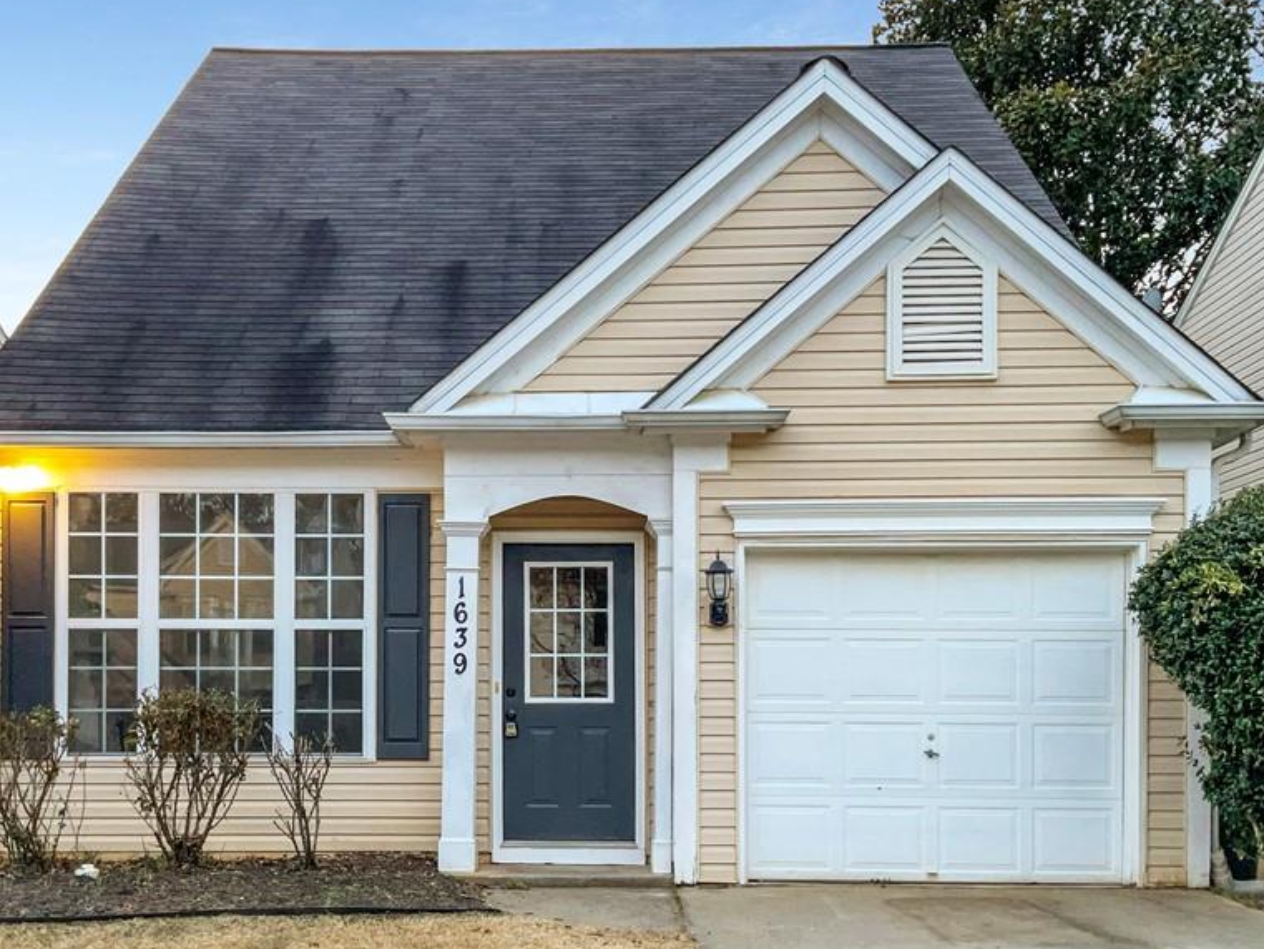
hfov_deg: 47.6
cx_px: 505
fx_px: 1424
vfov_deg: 36.6
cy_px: 593
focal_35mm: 39
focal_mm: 3
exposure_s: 1/120
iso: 64
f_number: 1.8
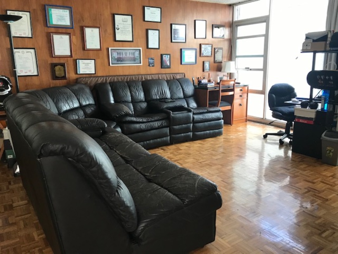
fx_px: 273
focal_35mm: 28
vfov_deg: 49.8
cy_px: 127
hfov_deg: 63.4
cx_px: 169
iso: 32
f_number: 1.8
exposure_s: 1/30
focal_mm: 3.99
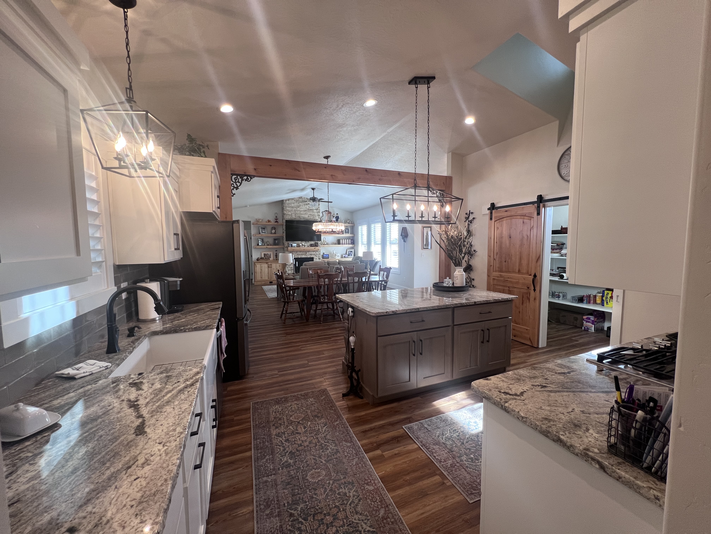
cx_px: 356
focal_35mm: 13
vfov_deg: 89.9
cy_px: 267
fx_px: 267
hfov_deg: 106.2
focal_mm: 1.57
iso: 125
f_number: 1.8
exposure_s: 1/120
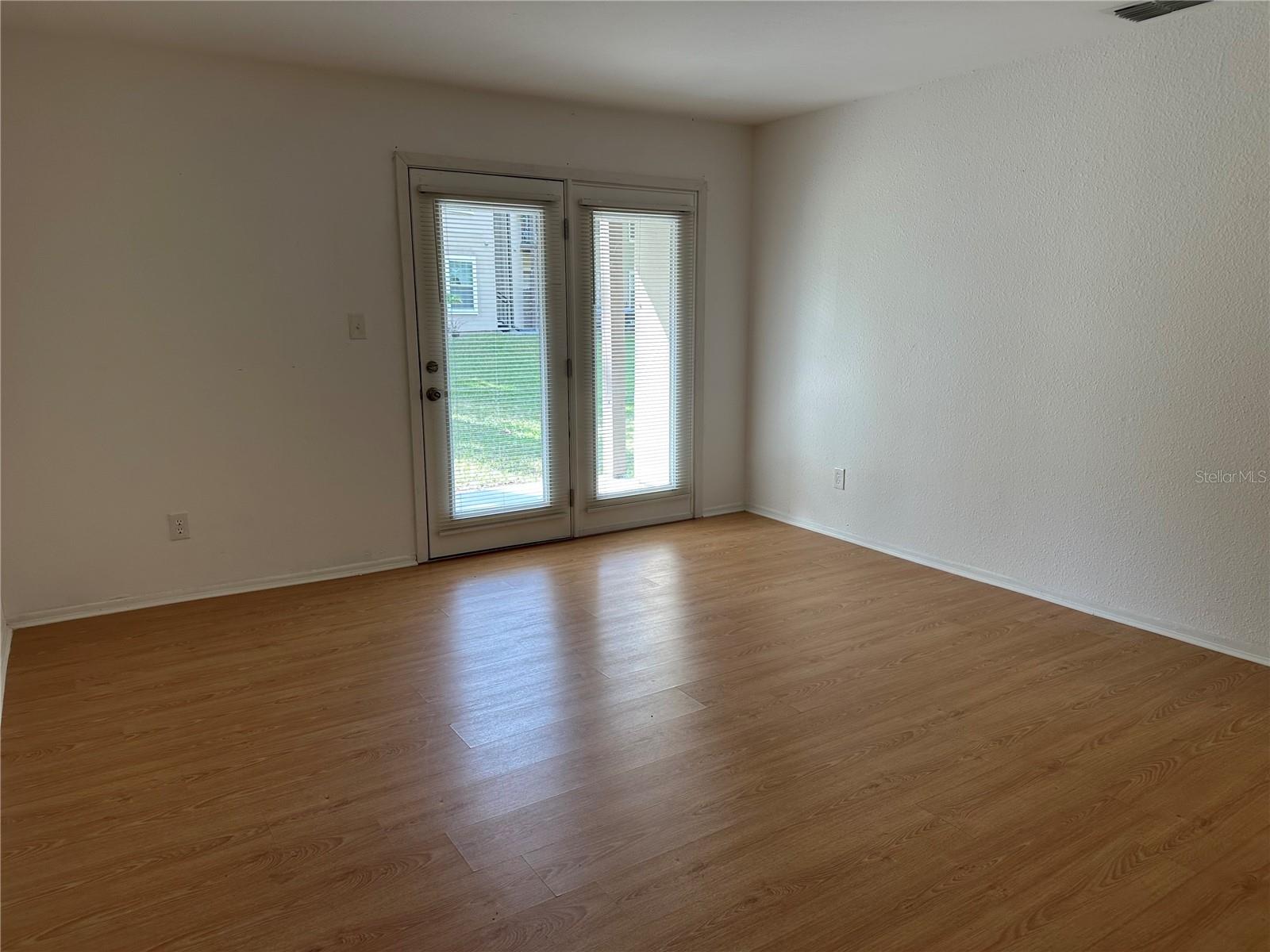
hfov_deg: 71.6
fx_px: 881
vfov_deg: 56.8
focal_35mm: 24
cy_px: 476
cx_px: 635
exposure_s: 1/120
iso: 80
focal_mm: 6.86
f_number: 1.78
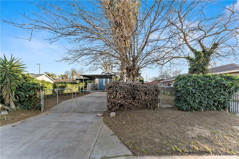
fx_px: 93
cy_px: 80
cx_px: 120
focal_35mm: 14
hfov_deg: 104.2
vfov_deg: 81.2
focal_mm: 14
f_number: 5
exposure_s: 1/100
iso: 80
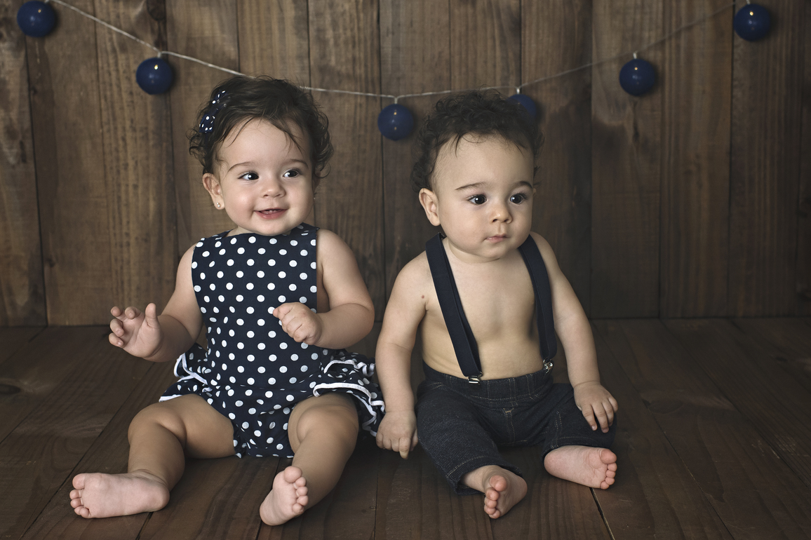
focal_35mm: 55
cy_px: 268
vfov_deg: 24.8
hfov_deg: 36.6
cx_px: 404
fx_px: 1228
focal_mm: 35
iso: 500
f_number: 4
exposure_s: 1/250
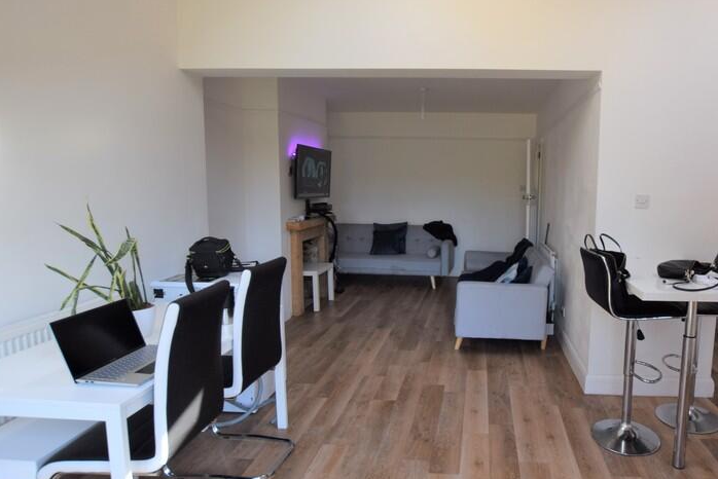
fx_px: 439
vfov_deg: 57.3
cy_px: 232
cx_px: 472
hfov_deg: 76.3
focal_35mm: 22
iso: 320
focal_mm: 10
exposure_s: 1/125
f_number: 5.6
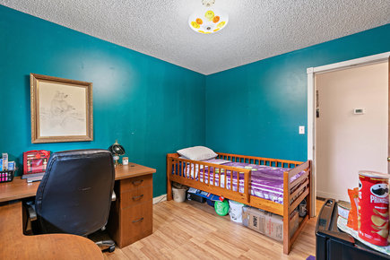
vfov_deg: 73.7
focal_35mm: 16
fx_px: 173
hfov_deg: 96.7
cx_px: 195
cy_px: 130
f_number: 7.1
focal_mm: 16
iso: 400
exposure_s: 1/2
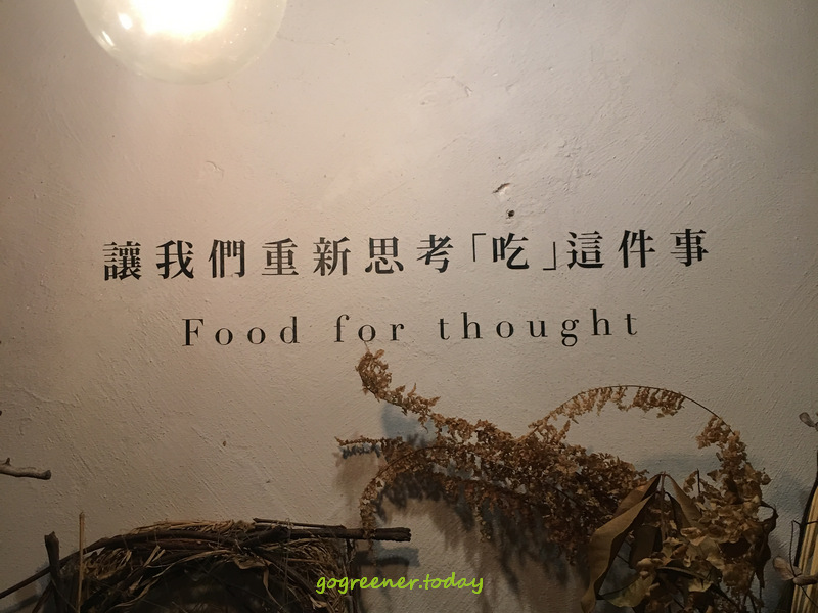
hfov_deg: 61.7
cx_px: 409
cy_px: 306
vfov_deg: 48.2
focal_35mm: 29
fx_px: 685
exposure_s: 1/15
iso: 32
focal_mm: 4.15
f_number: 2.2
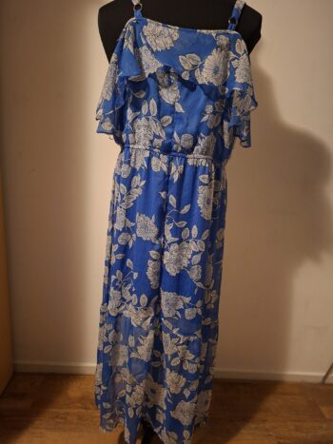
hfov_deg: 58.9
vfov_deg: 73.9
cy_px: 222
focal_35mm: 23
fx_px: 295
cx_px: 166
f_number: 1.8
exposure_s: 1/20
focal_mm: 5.54
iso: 800
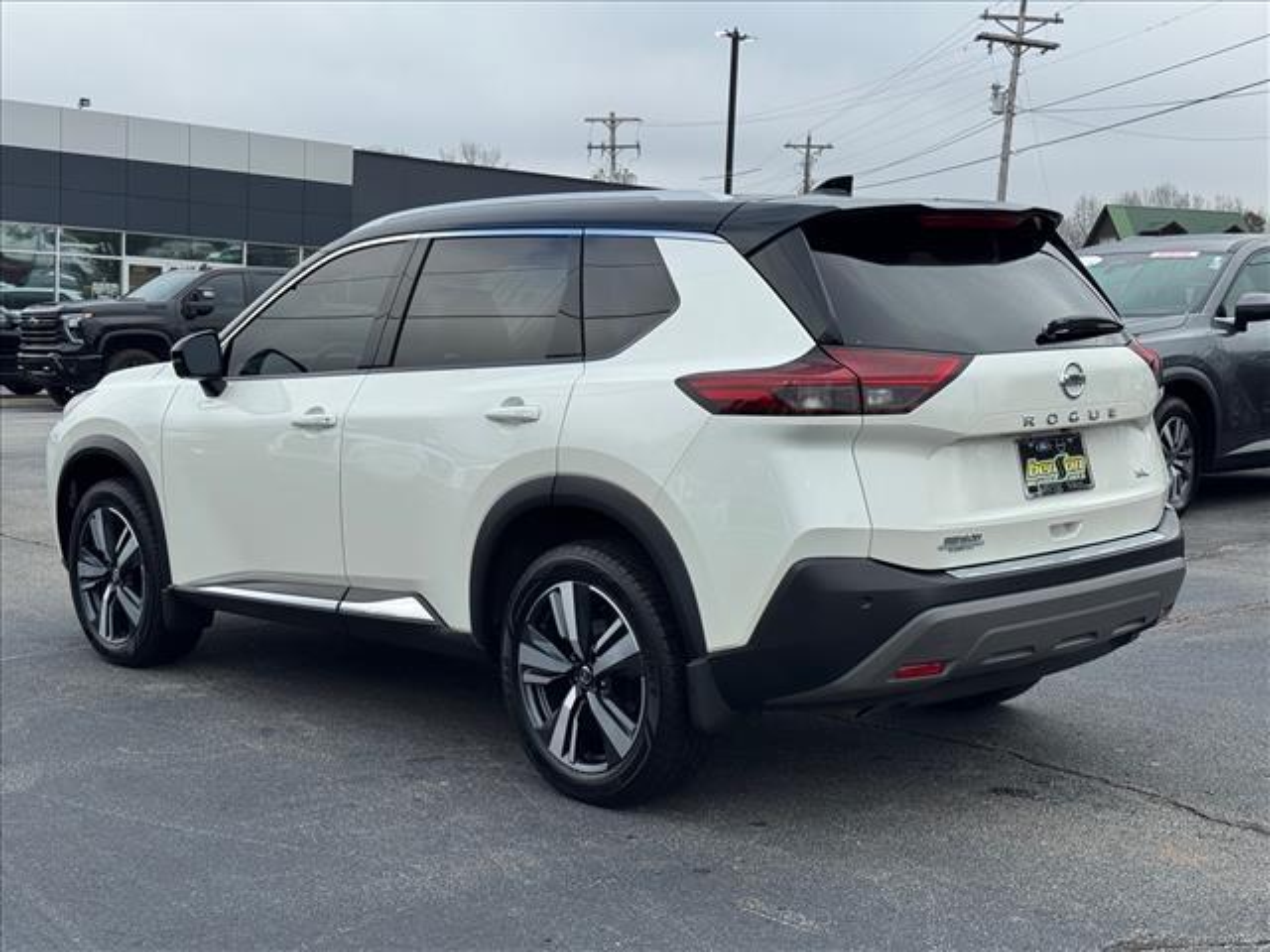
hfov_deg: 39.7
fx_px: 1761
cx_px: 635
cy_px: 476
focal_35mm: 48
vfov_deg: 30.3
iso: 64
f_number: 1.78
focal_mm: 6.76
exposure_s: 1/2045
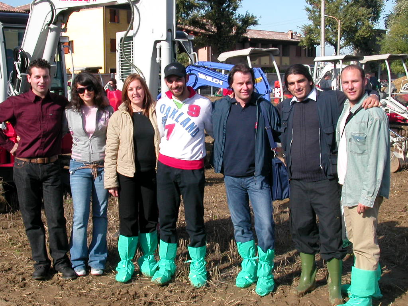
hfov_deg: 35.5
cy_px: 153
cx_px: 204
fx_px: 636
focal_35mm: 54
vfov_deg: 27.0
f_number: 5.4
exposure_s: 1/317
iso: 100
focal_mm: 8.2
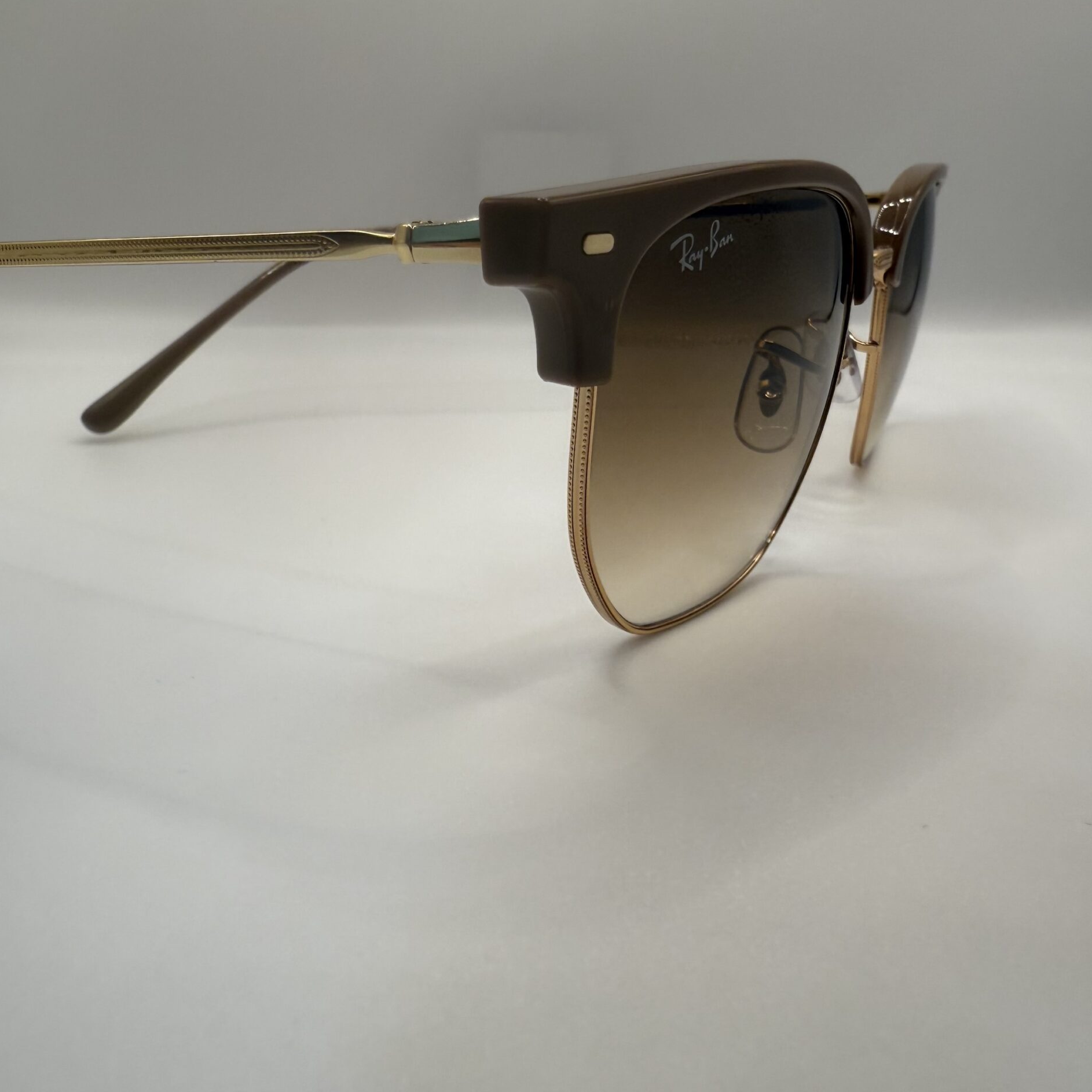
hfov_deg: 54.0
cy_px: 379
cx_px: 544
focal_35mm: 30
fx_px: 1071
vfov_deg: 53.1
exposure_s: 1/153
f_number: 2.2
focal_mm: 2.22
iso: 64
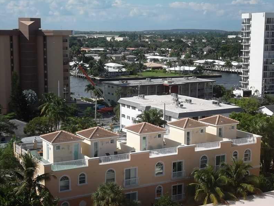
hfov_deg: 30.3
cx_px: 138
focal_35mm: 64
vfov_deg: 22.9
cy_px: 102
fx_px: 507
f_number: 5.6
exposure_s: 1/450
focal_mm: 11.2
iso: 80
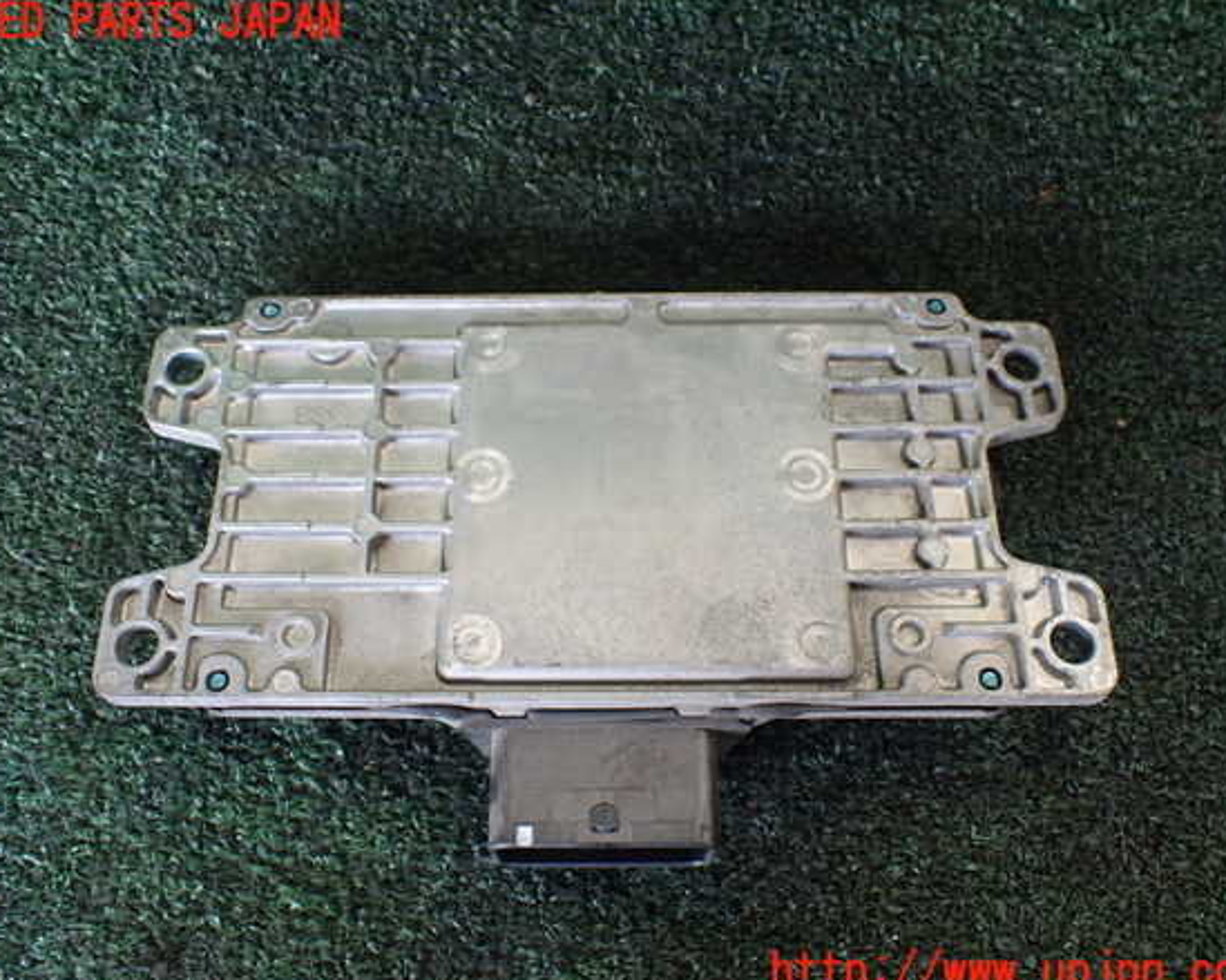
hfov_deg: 55.7
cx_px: 605
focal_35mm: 32
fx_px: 1161
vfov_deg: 45.8
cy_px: 498
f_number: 2.3
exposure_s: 1/125
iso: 250
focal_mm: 5.4
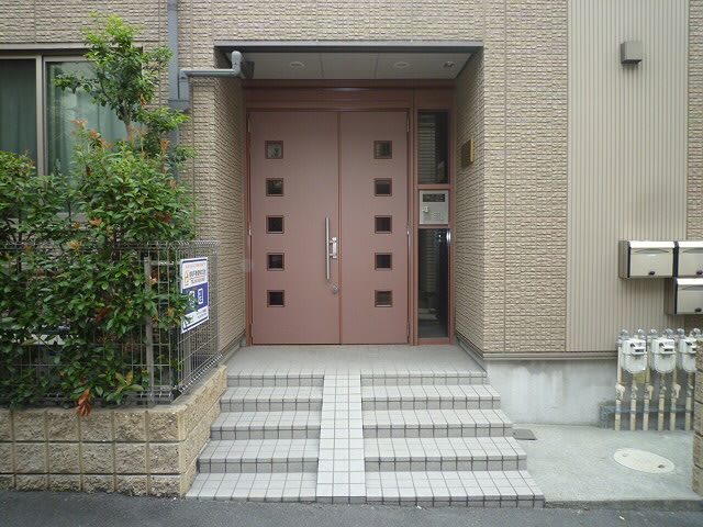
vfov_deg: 54.9
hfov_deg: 69.4
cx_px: 352
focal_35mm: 25
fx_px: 508
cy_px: 264
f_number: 2.8
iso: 100
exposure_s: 1/200
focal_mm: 4.4
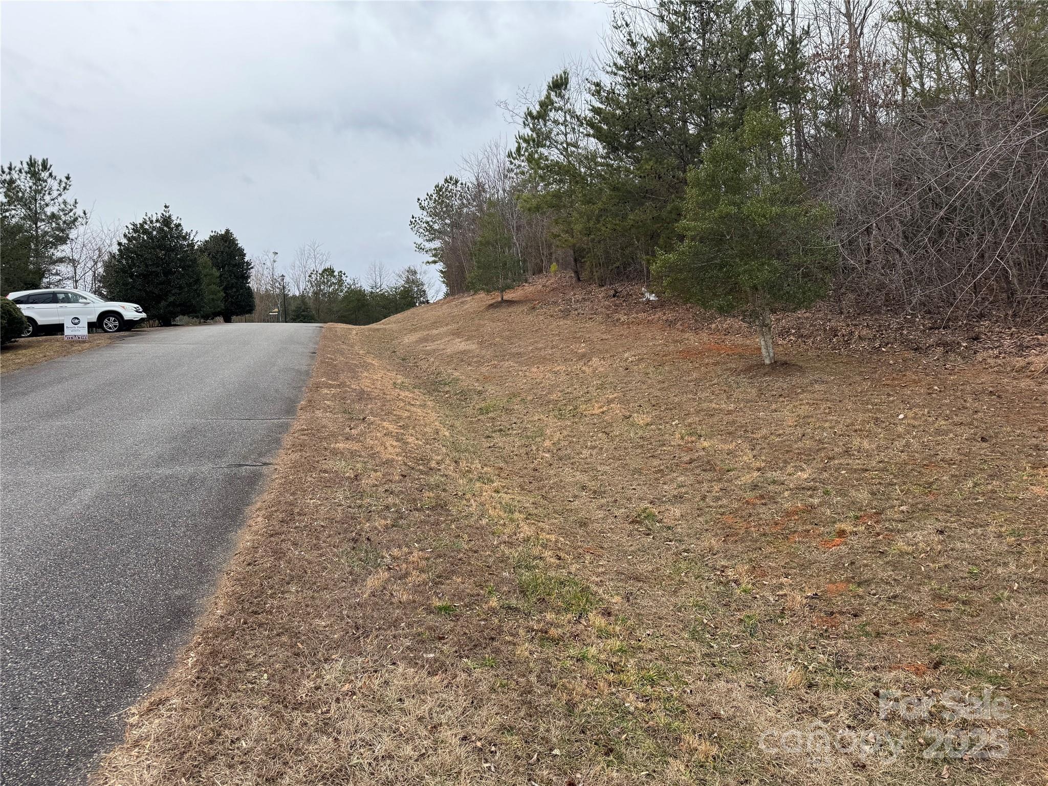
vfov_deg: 56.8
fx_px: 727
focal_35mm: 24
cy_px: 393
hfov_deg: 71.6
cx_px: 524
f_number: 1.78
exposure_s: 1/2041
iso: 80
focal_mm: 6.76
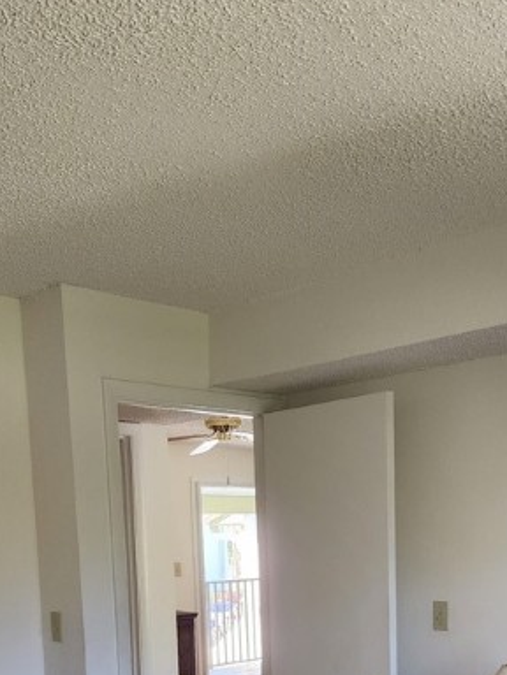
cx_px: 326
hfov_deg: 31.3
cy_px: 628
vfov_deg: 38.0
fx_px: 898
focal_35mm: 46
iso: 320
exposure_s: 1/120
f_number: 1.8
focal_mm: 6.4
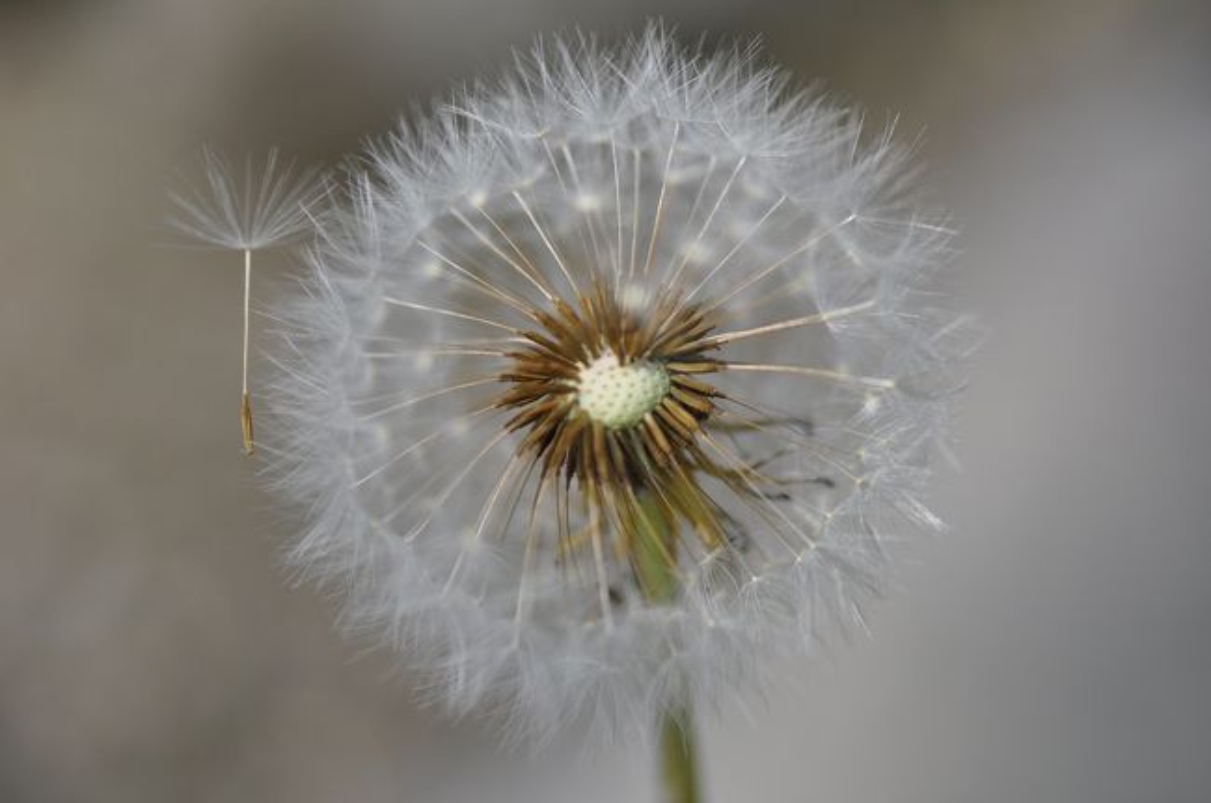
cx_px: 606
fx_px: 4533
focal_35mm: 135
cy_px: 402
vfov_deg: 10.1
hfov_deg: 15.2
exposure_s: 1/1250
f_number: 4
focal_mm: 90
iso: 200
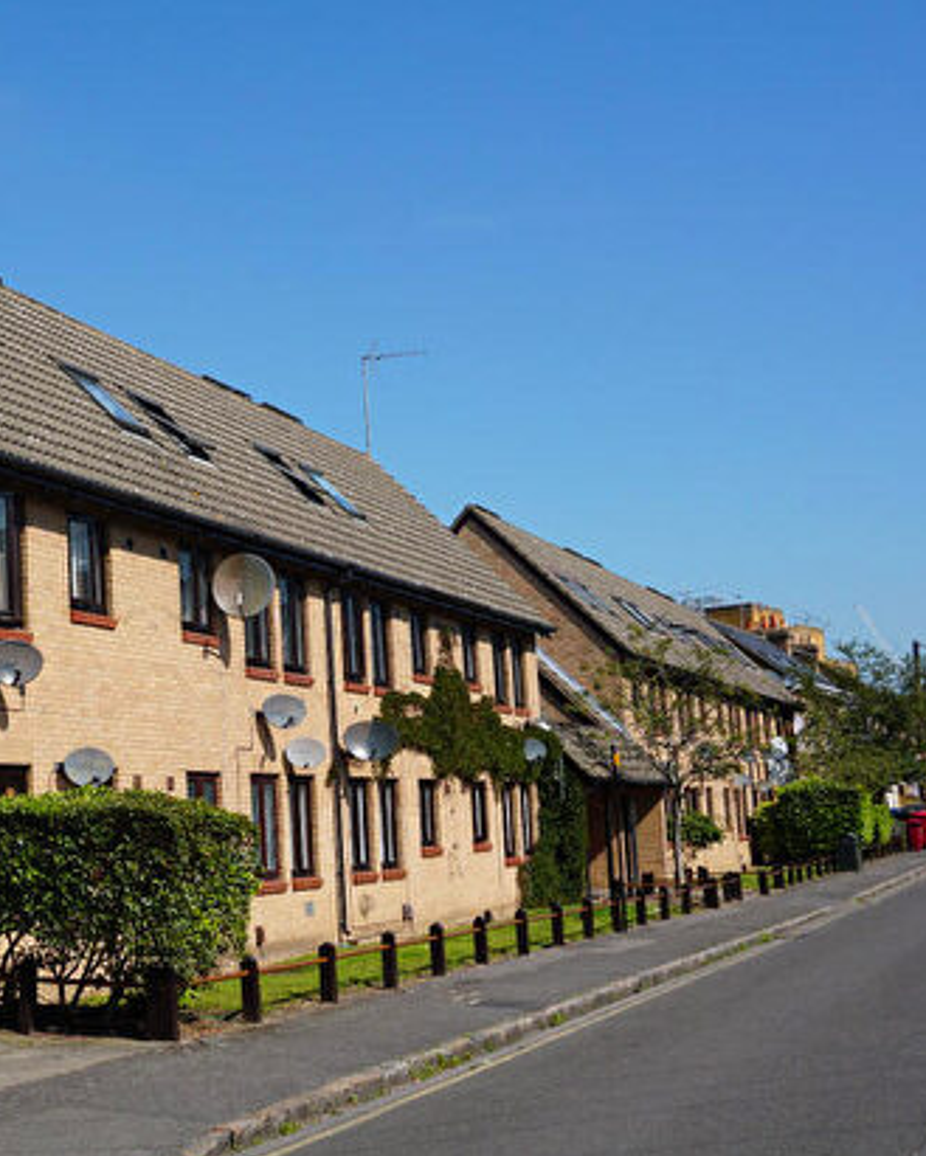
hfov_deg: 30.0
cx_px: 82
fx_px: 1644
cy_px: 609
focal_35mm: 48
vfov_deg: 38.8
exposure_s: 1/160
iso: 100
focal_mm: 20
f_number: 11
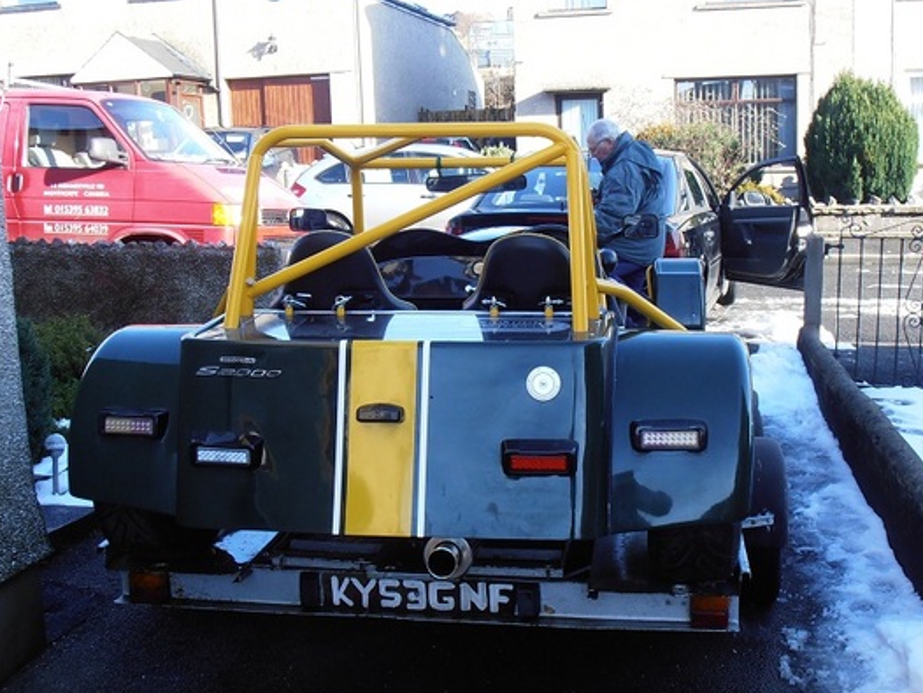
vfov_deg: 32.2
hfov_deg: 42.0
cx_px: 507
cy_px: 323
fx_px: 1200
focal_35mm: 45
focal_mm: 6.61
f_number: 3.9
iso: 80
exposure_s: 1/125
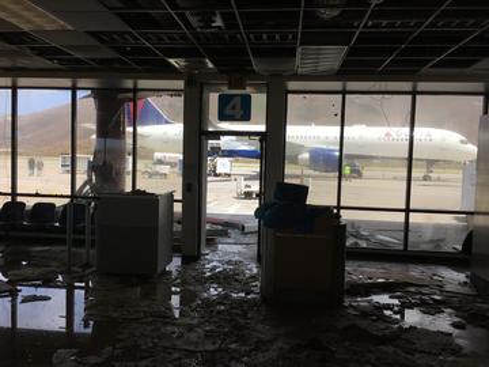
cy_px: 184
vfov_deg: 48.2
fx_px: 410
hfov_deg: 61.7
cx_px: 244
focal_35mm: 29
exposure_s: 1/705
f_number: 2.2
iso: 25
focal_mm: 4.15
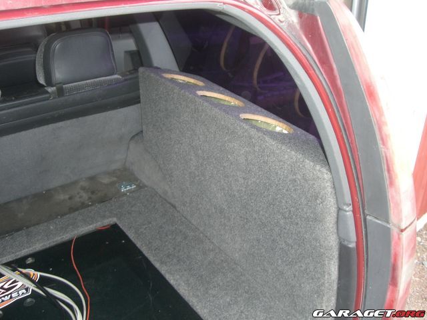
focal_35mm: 38
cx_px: 214
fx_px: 469
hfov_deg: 49.0
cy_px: 160
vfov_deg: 37.7
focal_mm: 6.2
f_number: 2.7
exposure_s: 1/60
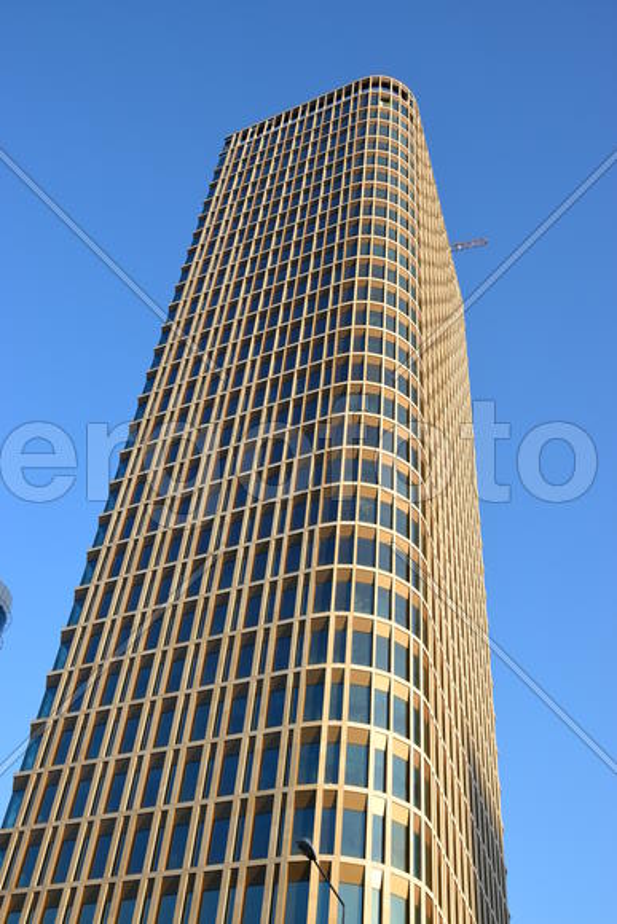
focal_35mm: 36
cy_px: 462
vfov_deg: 53.1
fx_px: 925
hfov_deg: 36.9
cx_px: 308
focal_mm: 24
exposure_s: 1/60
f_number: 8
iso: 100
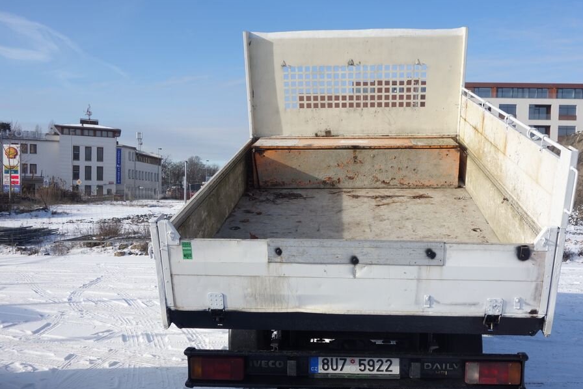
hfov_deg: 58.5
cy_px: 219
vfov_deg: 41.1
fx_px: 518
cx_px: 332
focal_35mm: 32
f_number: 5.6
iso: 125
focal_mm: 10.4
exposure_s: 1/320
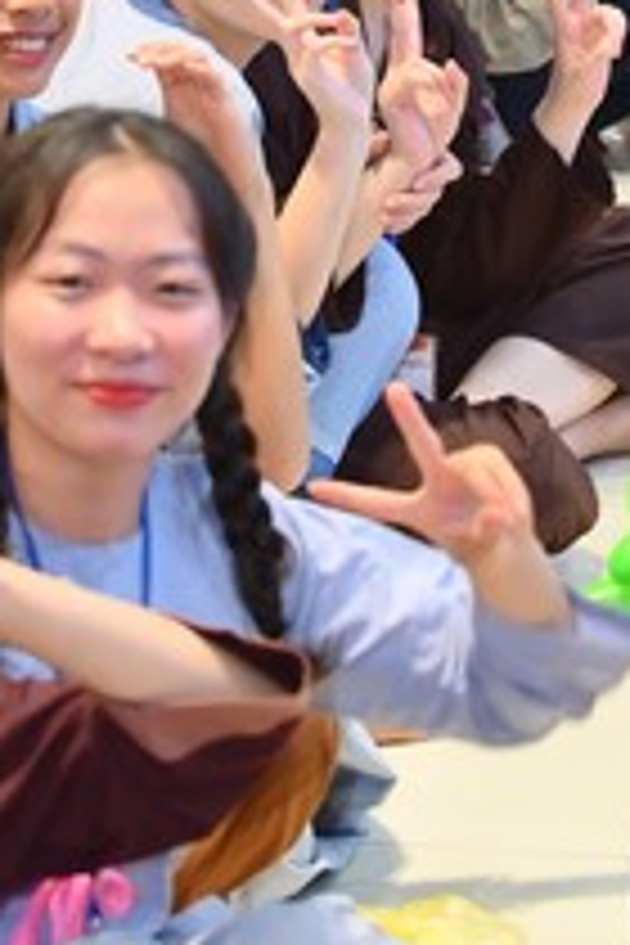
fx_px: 5696
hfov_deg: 6.3
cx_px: 322
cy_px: -40
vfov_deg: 9.4
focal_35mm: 217
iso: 1000
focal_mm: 70
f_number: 3.5
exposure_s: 1/100
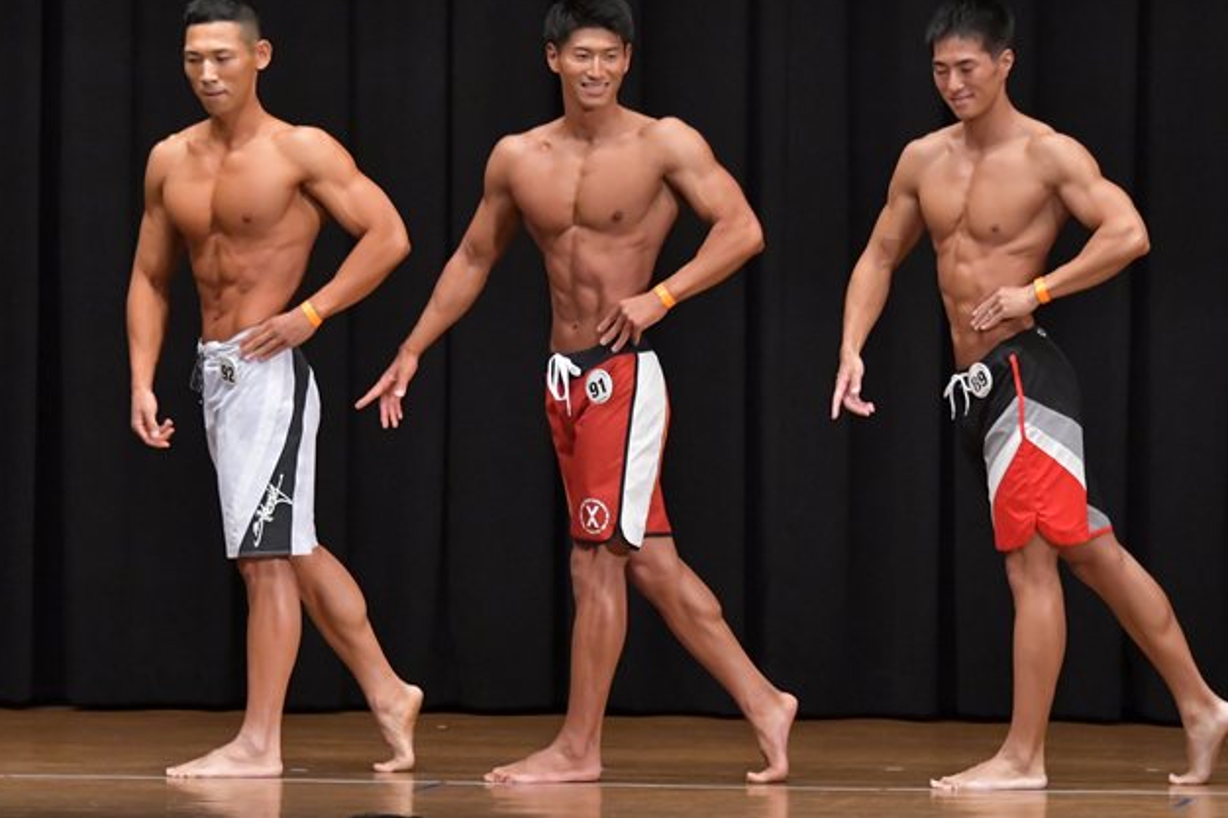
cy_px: 432
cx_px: 591
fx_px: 8525
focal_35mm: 250
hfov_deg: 8.2
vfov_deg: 5.5
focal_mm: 135
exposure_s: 1/400
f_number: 5.6
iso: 6400
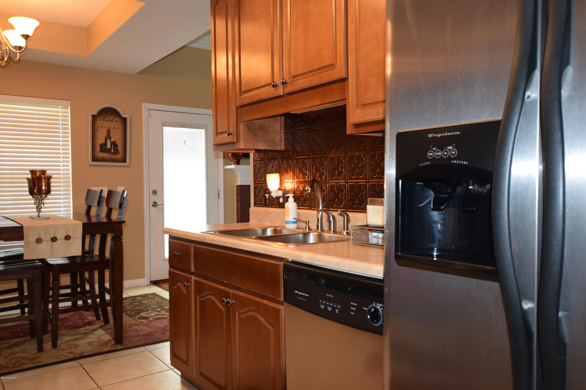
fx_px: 488
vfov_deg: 43.6
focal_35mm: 30
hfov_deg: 61.9
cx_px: 293
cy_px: 195
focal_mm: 20
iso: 1100
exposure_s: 1/60
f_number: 4
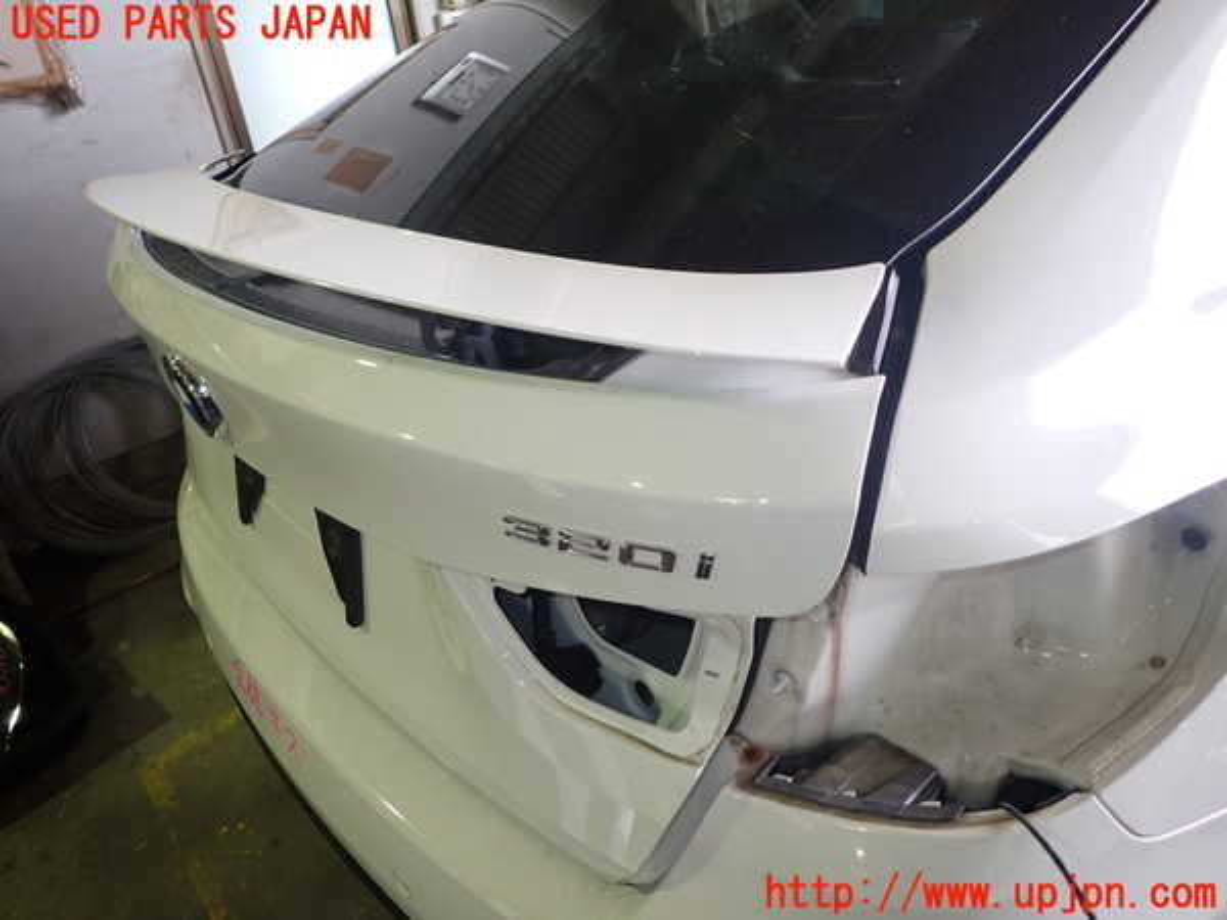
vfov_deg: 54.9
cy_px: 460
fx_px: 886
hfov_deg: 69.4
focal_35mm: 25
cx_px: 614
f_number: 2
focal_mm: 4.5
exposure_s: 1/40
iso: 200
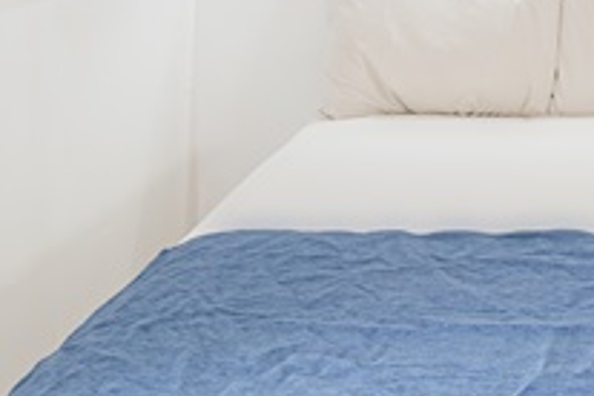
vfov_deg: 21.8
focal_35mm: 59
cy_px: -37
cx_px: 614
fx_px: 973
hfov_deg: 31.1
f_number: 10
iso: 400
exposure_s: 1/13
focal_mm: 17
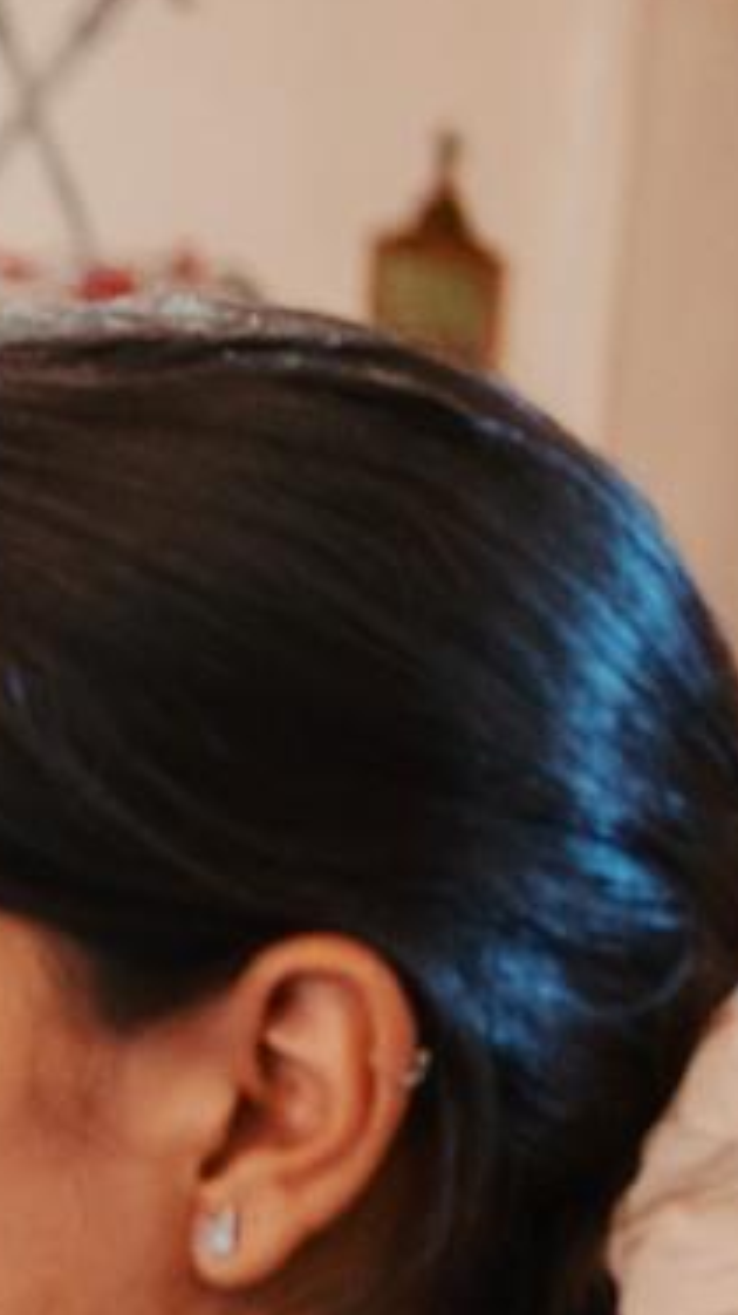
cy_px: 1171
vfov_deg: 14.5
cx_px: -1465
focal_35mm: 147
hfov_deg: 7.3
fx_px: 5121
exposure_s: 1/125
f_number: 2.8
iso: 1250
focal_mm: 35
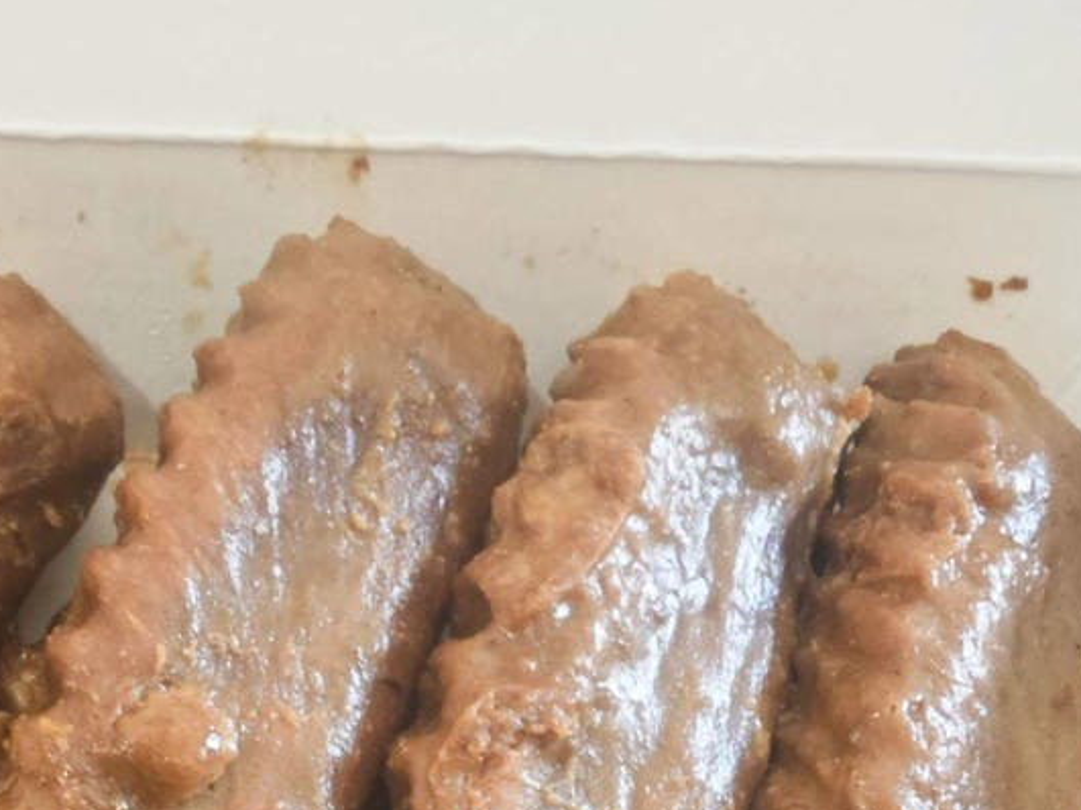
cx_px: 35
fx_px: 1624
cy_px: 875
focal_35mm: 52
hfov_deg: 34.0
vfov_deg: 26.0
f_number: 1.8
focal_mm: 2.03
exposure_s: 1/30
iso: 250
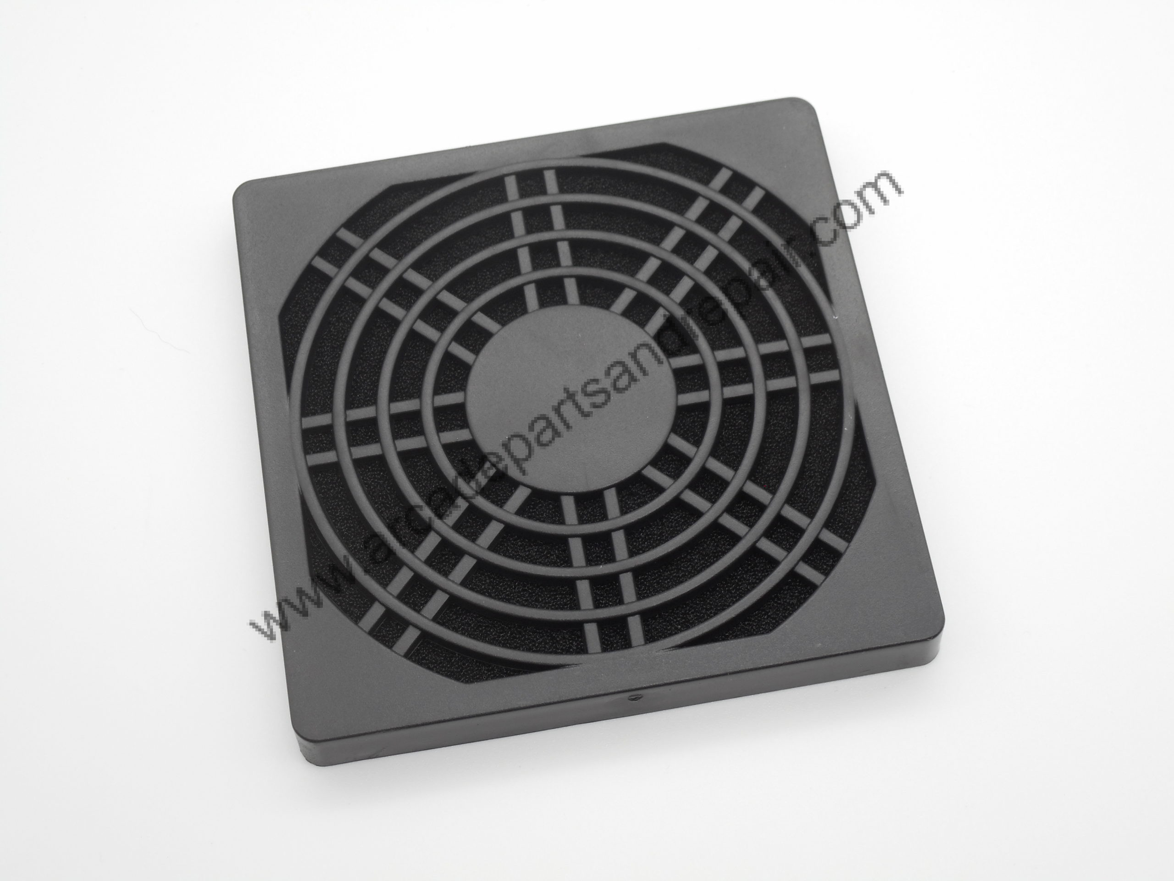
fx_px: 2272
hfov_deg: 29.0
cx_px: 587
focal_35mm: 67
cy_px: 440
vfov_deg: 21.9
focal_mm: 12
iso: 80
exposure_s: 1/30
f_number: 5.3
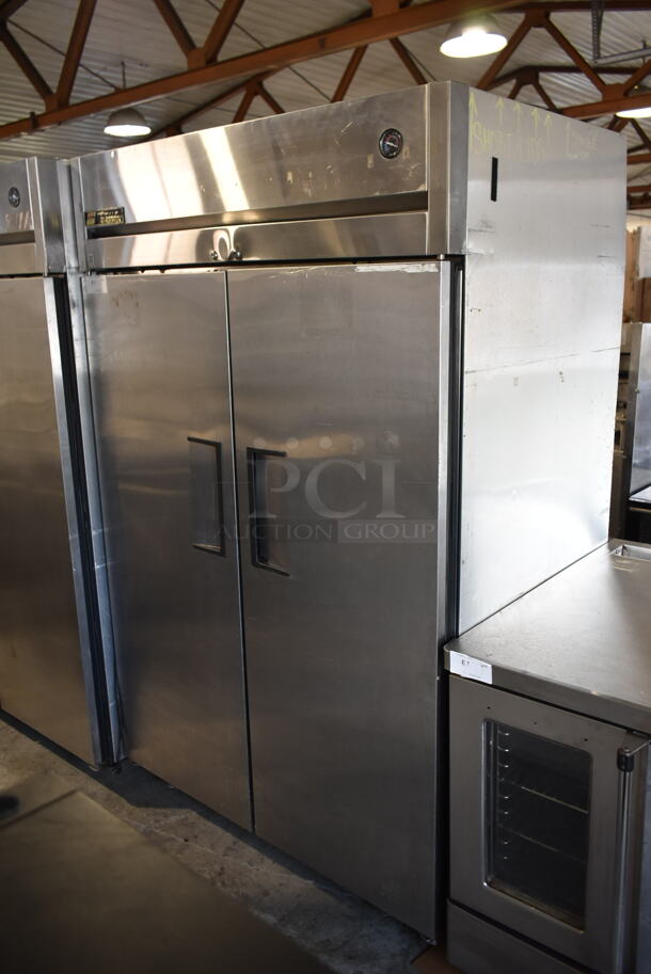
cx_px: 326
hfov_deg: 43.7
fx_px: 812
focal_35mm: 30
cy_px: 487
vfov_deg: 61.9
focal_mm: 20
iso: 500
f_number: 3.5
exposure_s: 1/30
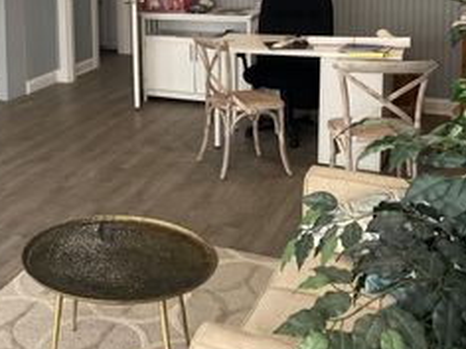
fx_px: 740
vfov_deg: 25.5
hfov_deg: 32.6
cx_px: 22
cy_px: 17
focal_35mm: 55
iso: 100
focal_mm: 4.25
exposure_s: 1/121
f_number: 1.8
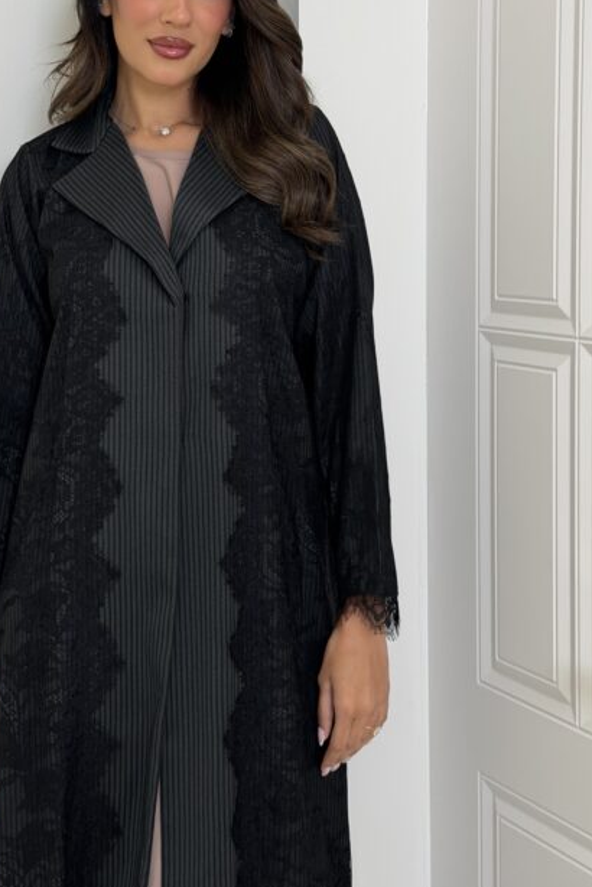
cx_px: 183
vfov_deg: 30.8
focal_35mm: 65
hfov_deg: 20.8
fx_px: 1601
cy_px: 319
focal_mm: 6.76
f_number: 1.78
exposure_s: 1/481
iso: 64
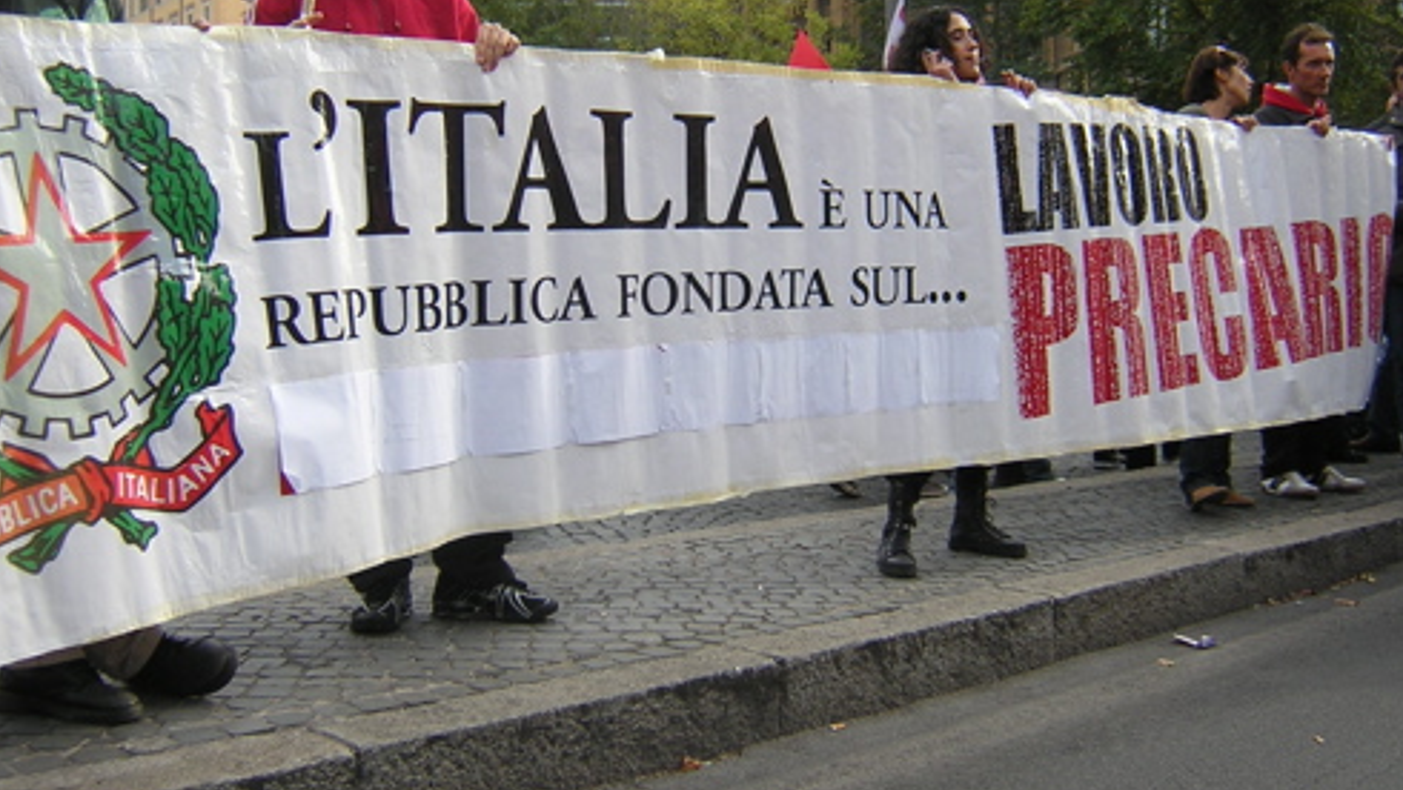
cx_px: 710
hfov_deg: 50.5
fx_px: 1489
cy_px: 268
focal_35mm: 40
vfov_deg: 29.5
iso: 100
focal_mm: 4.7
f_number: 2.6
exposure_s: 1/372
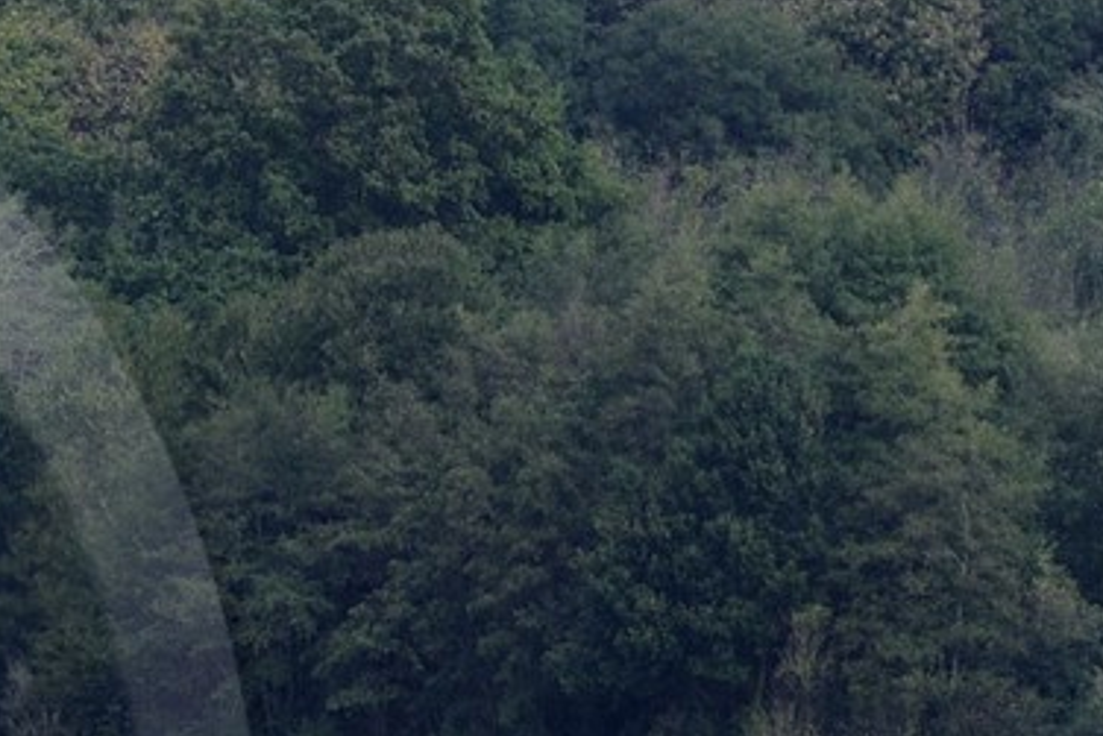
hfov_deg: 2.4
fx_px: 26082
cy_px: 944
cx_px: -948
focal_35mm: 851
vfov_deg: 1.6
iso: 200
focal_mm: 200
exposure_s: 1/200
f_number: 8
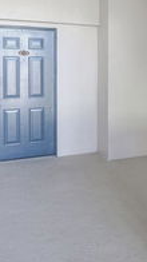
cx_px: 170
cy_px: 72
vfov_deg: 46.7
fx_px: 293
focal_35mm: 42
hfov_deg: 25.6
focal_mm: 11
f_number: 8
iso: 200
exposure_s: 1/5
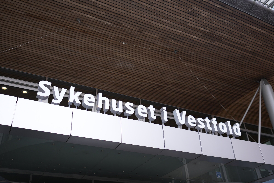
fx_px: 274
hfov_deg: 53.1
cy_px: 92
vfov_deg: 36.9
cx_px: 137
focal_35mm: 36
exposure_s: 1/1000
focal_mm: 24
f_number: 1.4
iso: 125
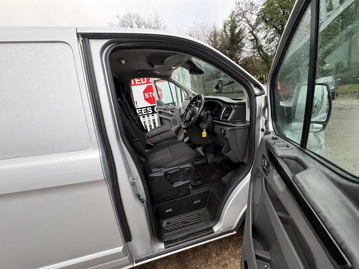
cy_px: 134
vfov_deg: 85.7
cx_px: 180
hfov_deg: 102.1
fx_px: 145
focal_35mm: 14
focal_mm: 2.22
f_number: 2.2
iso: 160
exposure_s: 1/99
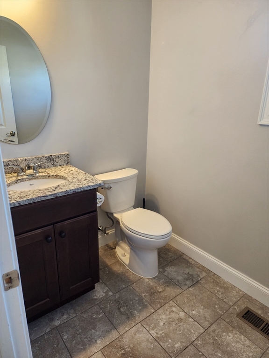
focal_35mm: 23
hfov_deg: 58.9
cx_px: 134
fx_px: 238
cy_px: 179
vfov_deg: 73.9
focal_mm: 6.4
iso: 250
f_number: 1.8
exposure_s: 1/120
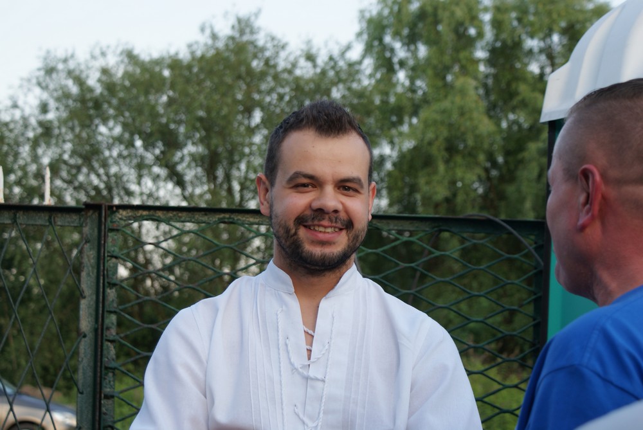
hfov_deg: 27.0
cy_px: 215
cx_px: 322
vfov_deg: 18.2
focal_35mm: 75
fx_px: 1341
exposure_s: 1/100
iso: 100
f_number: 6.3
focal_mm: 50
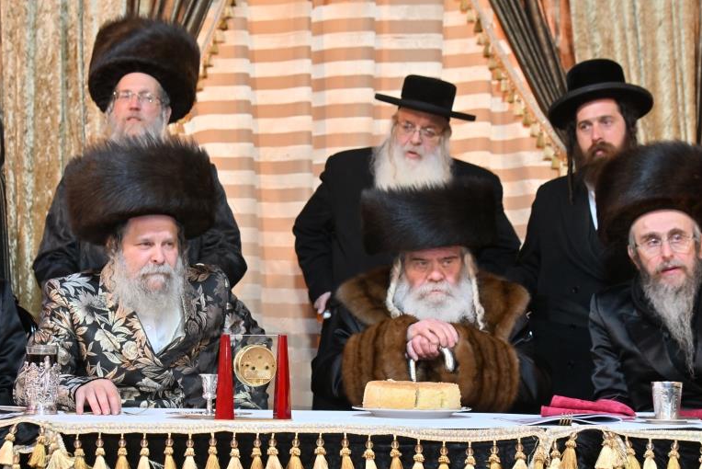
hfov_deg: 30.0
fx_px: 1307
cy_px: 284
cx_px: 273
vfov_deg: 20.3
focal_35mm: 67
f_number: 4
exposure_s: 1/200
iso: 800
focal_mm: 50
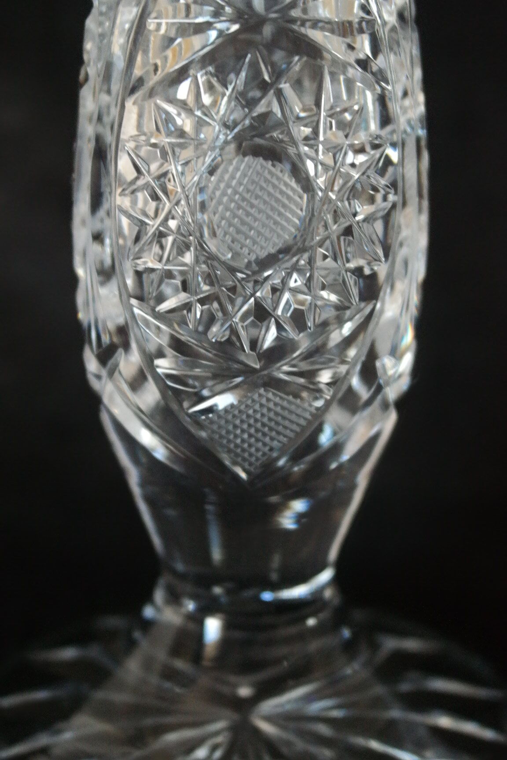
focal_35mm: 69
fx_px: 1458
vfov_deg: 29.2
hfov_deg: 19.7
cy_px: 380
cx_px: 254
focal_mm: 45
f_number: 5
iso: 3200
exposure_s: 1/60
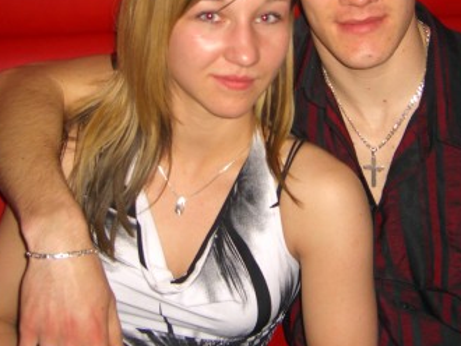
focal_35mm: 69
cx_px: 264
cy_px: 70
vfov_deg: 21.1
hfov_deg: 28.1
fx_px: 920
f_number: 2.8
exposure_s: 1/60
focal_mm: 7.9
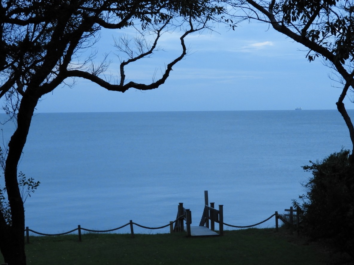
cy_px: 133
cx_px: 191
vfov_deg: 17.4
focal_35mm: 85
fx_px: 869
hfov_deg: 23.0
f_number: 4.5
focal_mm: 12.5
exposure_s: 1/30
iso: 400
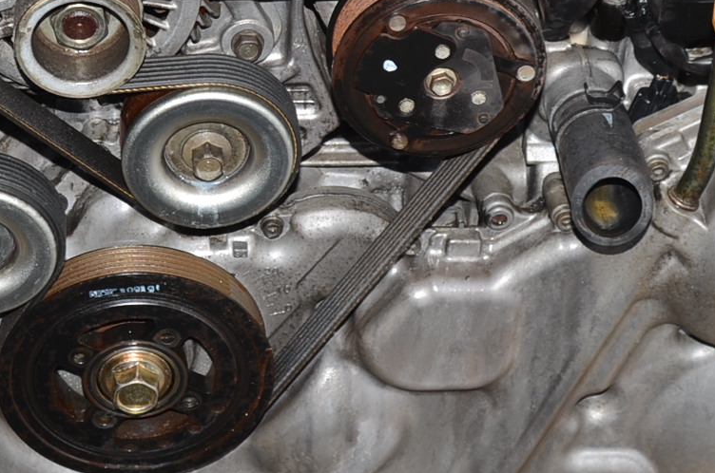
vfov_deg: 11.5
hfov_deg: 17.3
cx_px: 150
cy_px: 19
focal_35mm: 118
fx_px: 2339
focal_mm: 24
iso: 100
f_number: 5
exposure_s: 1/60
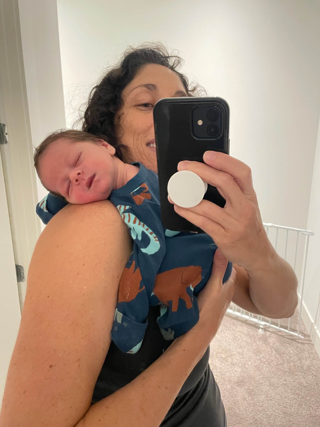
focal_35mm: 26
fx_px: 320
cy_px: 214
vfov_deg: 67.3
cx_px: 160
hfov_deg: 53.1
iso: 400
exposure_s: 1/40
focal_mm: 4.2
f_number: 1.6
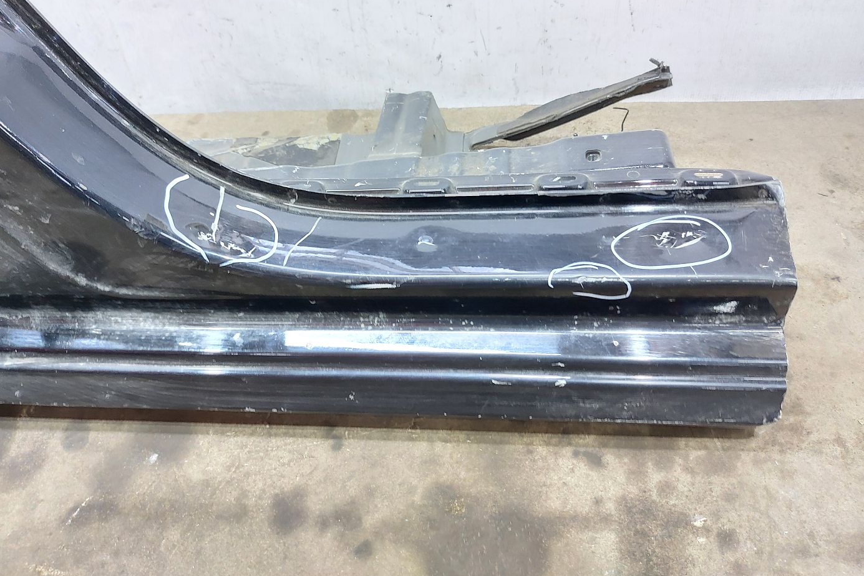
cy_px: 257
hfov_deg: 71.5
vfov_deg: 51.2
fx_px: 600
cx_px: 432
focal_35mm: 25
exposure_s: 1/20
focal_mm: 5.23
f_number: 1.8
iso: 400
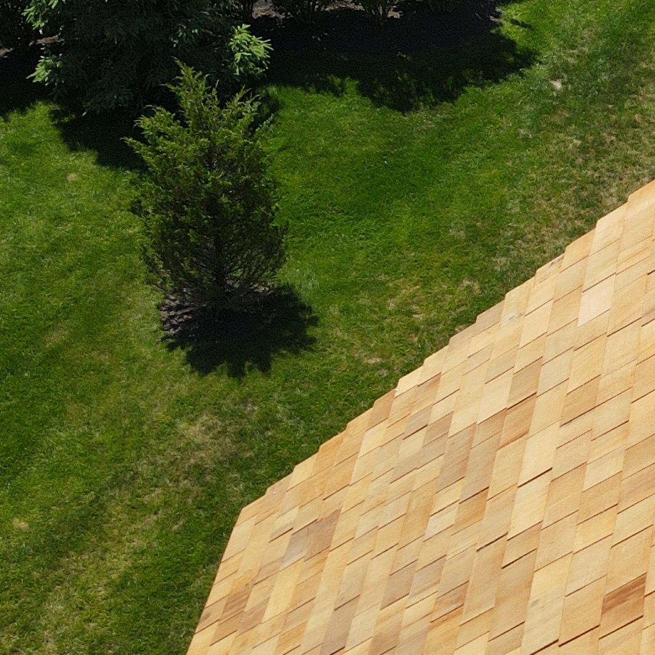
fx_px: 1713
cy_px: 175
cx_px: 888
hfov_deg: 19.7
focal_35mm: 80
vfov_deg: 21.5
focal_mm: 4.5
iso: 100
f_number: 2.8
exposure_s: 1/640
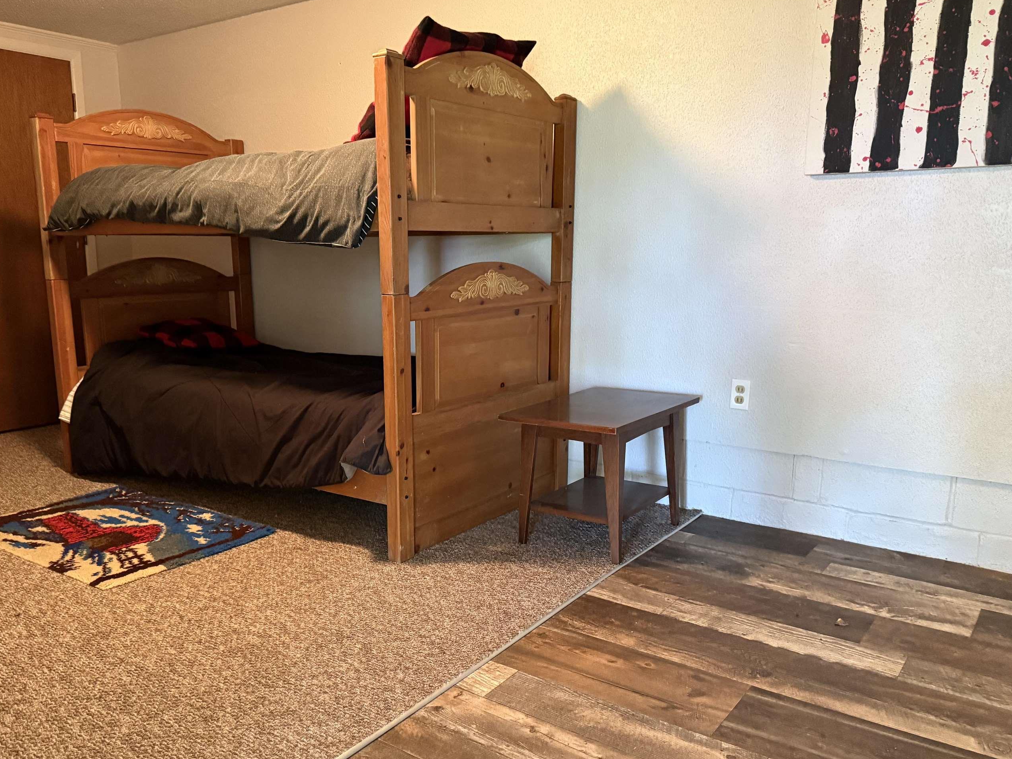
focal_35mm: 29
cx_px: 455
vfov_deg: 48.2
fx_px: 848
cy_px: 408
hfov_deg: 61.5
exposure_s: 1/60
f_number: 1.78
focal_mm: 6.76
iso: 800
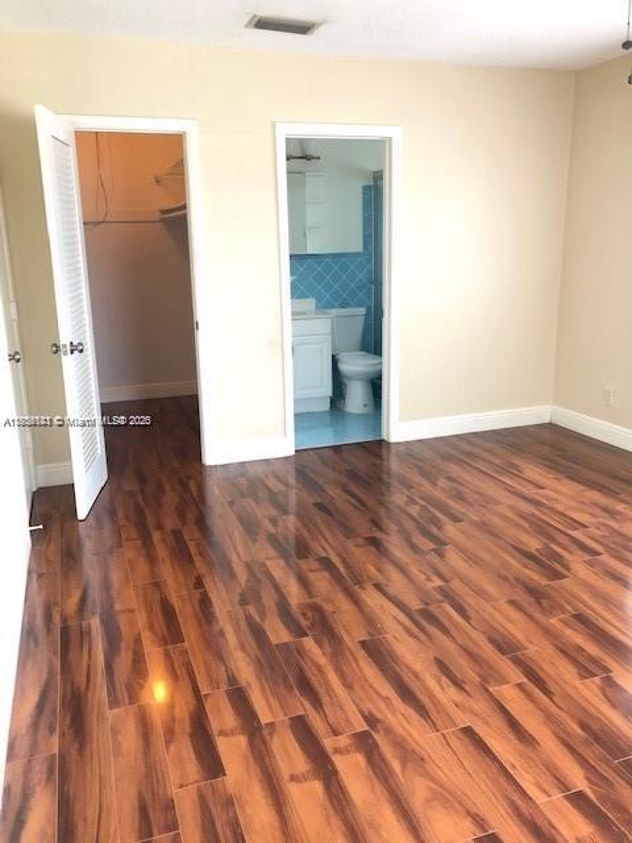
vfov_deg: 63.4
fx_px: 682
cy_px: 422
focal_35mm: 28
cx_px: 316
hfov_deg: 49.7
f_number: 1.8
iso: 50
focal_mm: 4
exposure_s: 1/15
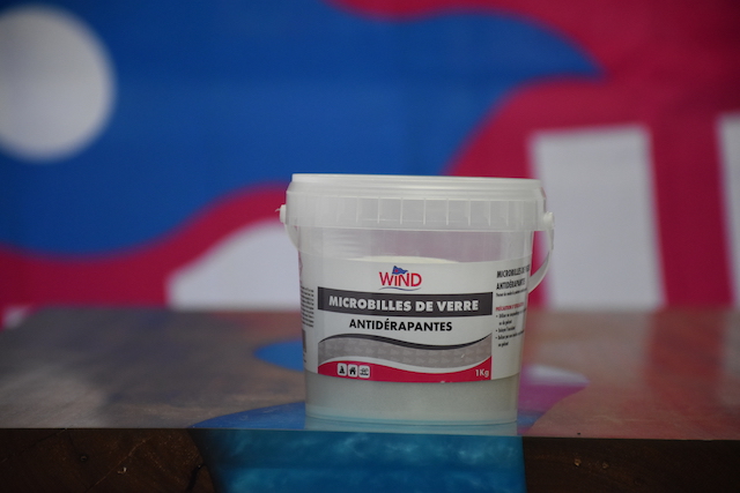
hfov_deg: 9.8
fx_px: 4317
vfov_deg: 6.5
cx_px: 370
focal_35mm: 210
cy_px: 246
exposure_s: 1/125
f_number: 5.6
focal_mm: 140
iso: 1600
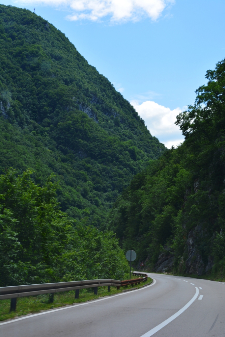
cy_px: 168
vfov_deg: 28.1
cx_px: 112
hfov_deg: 18.9
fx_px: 675
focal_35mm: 72
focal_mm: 48
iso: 200
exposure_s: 1/160
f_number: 9
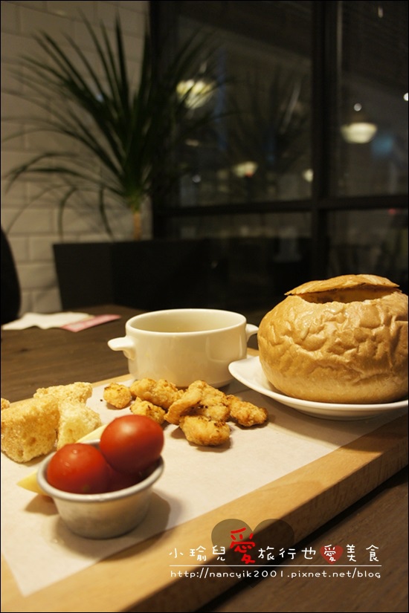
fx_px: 460
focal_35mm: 27
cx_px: 204
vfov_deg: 67.4
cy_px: 306
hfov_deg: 47.9
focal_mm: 18
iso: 640
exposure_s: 1/30
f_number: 3.5
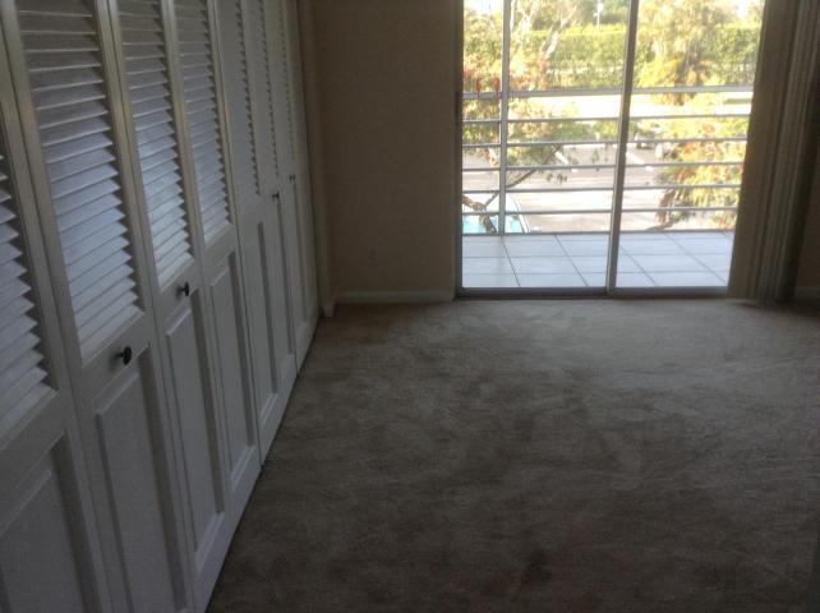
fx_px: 781
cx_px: 410
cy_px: 306
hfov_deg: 55.4
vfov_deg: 42.9
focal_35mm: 33
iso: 50
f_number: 2.4
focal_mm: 3.3
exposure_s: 1/120
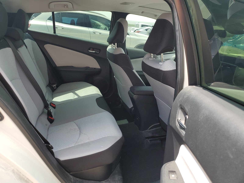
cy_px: 92
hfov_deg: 67.3
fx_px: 183
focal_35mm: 26
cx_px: 122
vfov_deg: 53.1
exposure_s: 1/476
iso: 50
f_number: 1.5
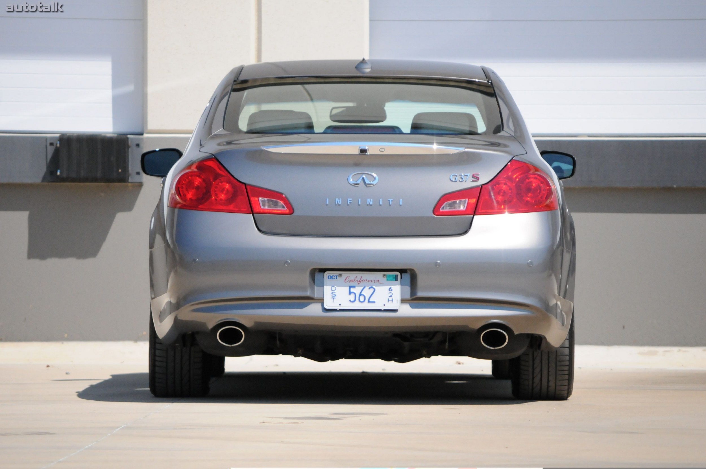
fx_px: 4701
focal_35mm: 240
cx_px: 353
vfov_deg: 5.7
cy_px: 234
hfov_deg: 8.6
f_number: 5.6
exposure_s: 1/8000
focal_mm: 160
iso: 2000
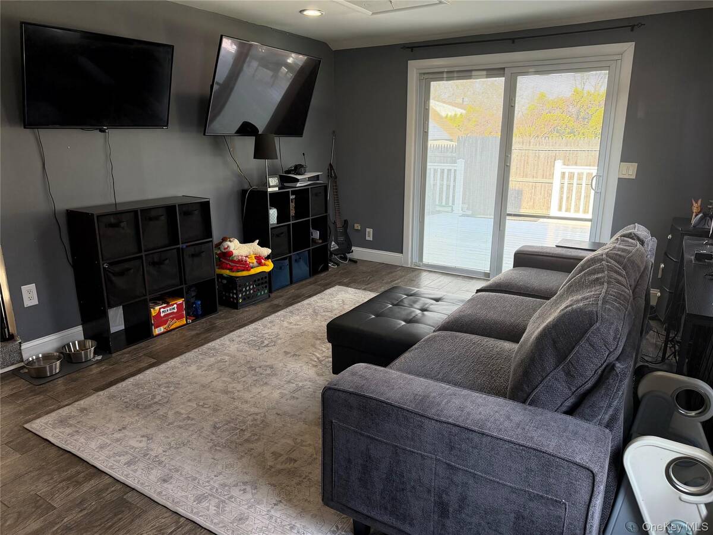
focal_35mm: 24
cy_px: 268
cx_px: 356
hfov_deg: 71.6
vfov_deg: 56.8
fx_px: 494
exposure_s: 1/186
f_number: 1.78
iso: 200
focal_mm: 6.76
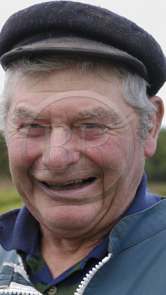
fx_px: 803
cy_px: 148
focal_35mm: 103
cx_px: 77
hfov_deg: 11.8
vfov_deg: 20.8
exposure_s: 1/125
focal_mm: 65
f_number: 5.3
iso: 100
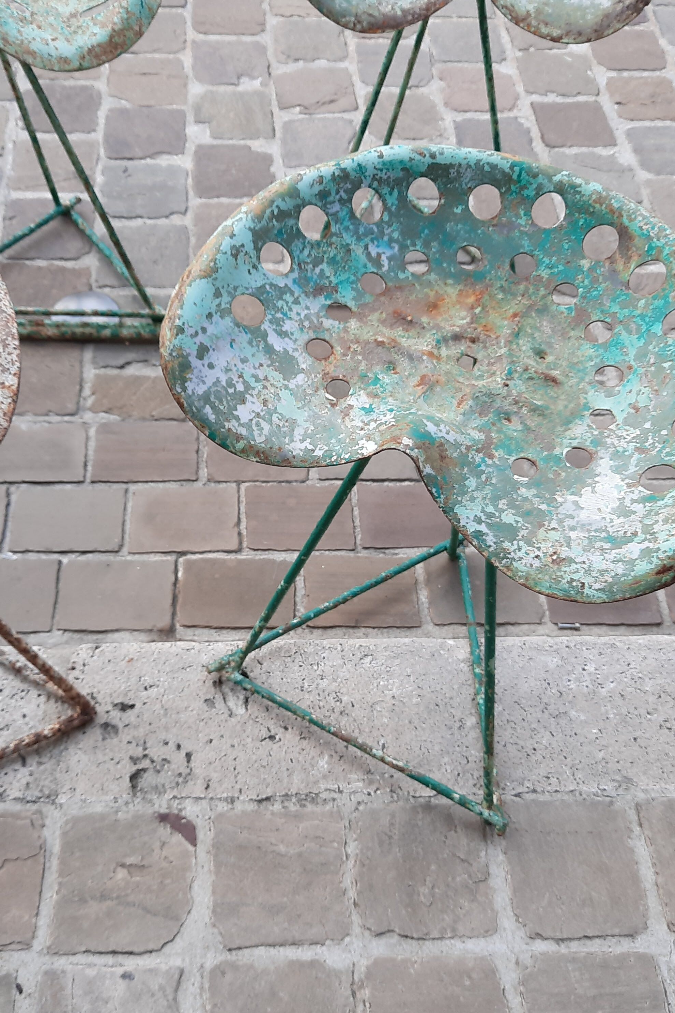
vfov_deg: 54.4
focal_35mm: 35
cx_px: 300
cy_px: 505
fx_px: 984
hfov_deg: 37.8
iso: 32
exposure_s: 1/123
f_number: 2
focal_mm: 4.6
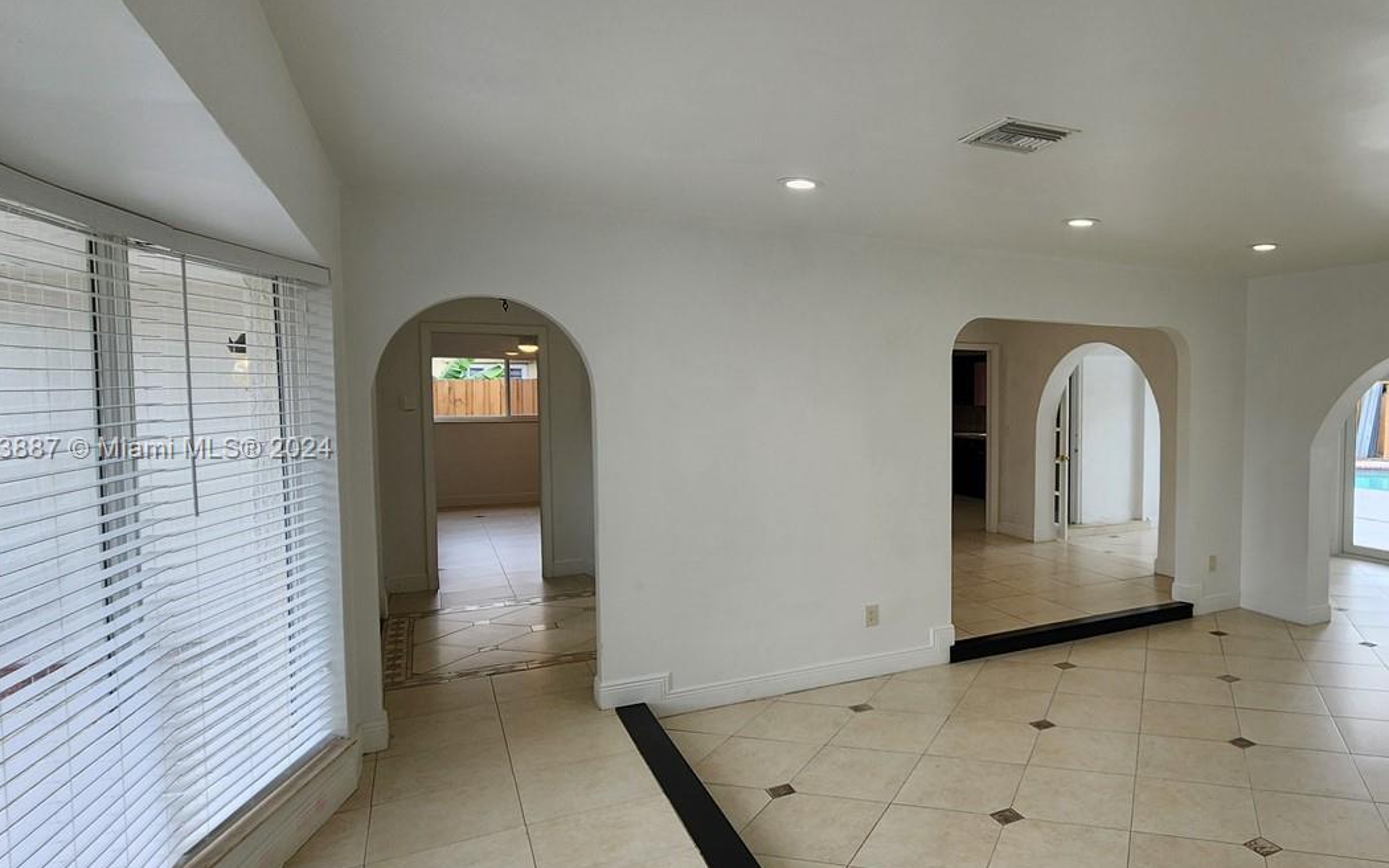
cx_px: 967
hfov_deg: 78.5
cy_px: 450
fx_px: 795
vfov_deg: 57.2
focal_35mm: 21
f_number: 2.2
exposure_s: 1/133
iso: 50
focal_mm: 2.2
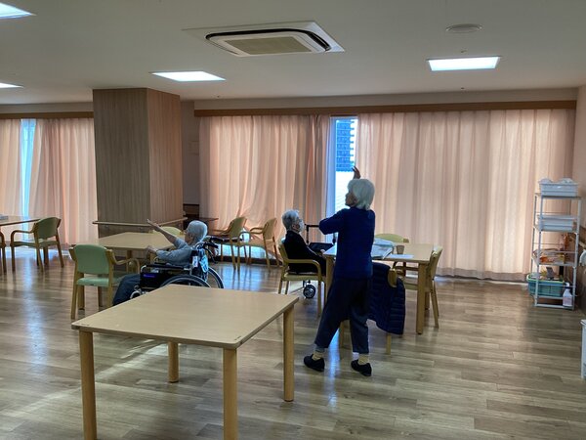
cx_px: 293
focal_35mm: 31
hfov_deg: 58.4
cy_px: 220
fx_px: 525
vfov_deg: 45.4
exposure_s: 1/120
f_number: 2.4
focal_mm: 3.3
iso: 64
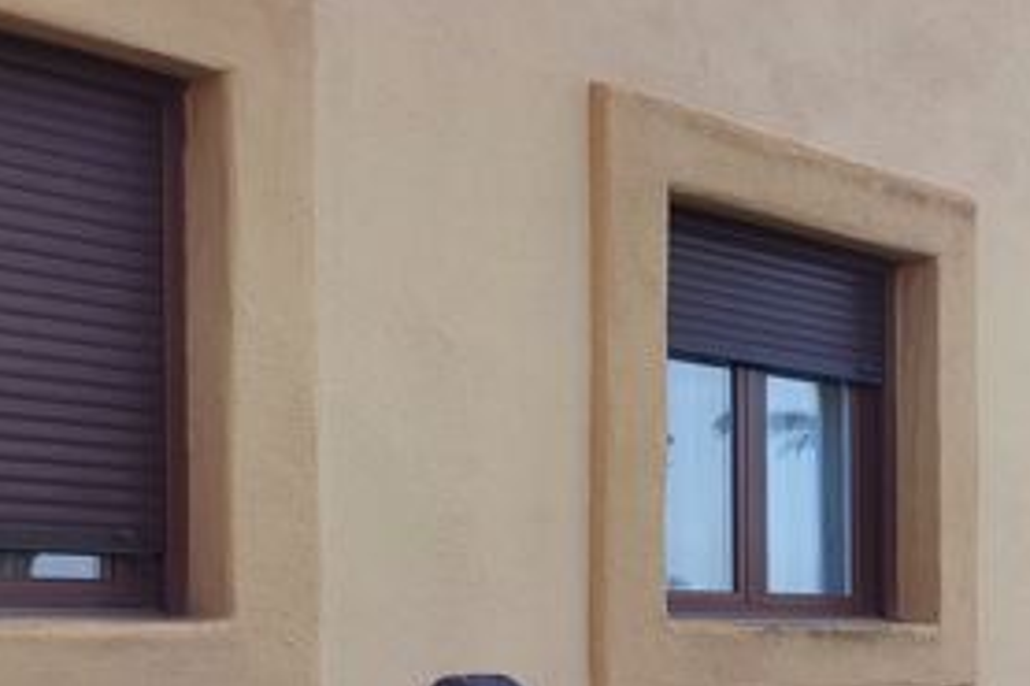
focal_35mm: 66
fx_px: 1887
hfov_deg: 27.2
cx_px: 1210
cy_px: 671
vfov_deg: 20.0
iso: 50
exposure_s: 1/477
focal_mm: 6.04
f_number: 1.9
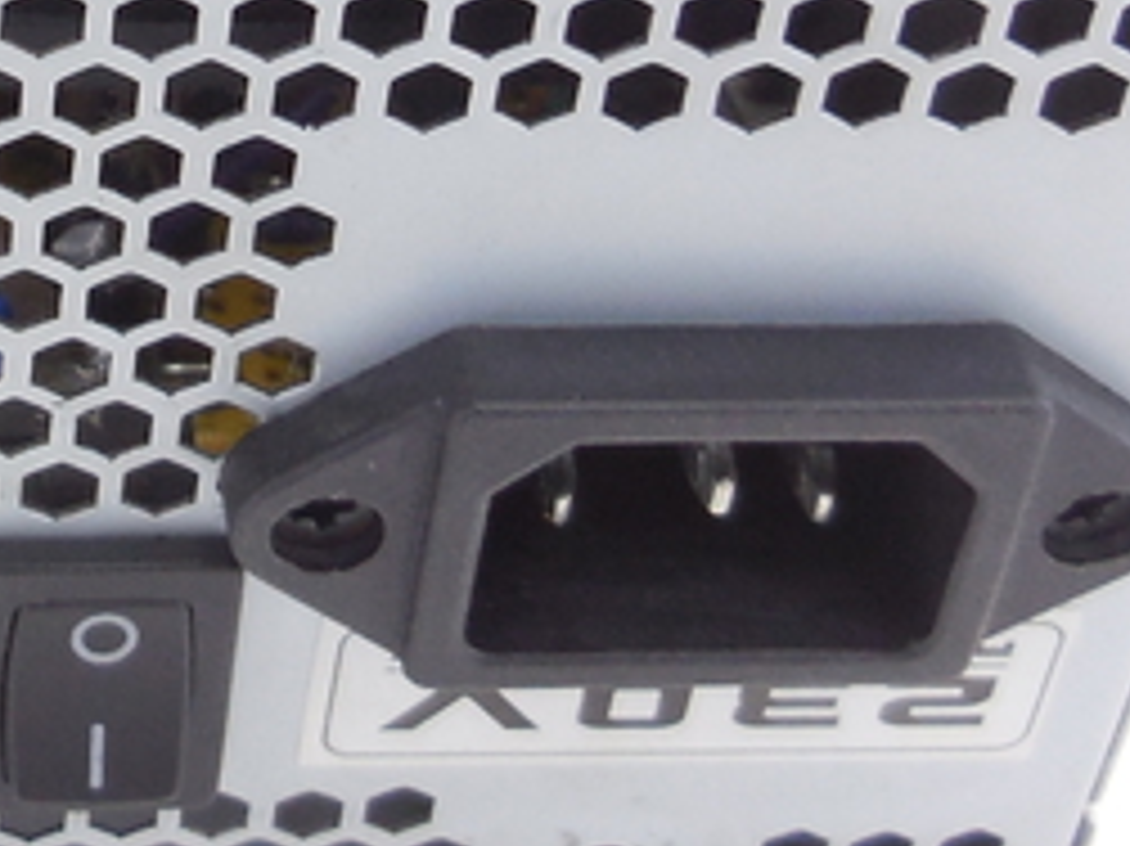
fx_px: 3328
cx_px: -54
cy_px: -158
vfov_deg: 14.1
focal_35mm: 102
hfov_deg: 18.7
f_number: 3.1
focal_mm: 4.5
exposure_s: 1/50
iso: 125
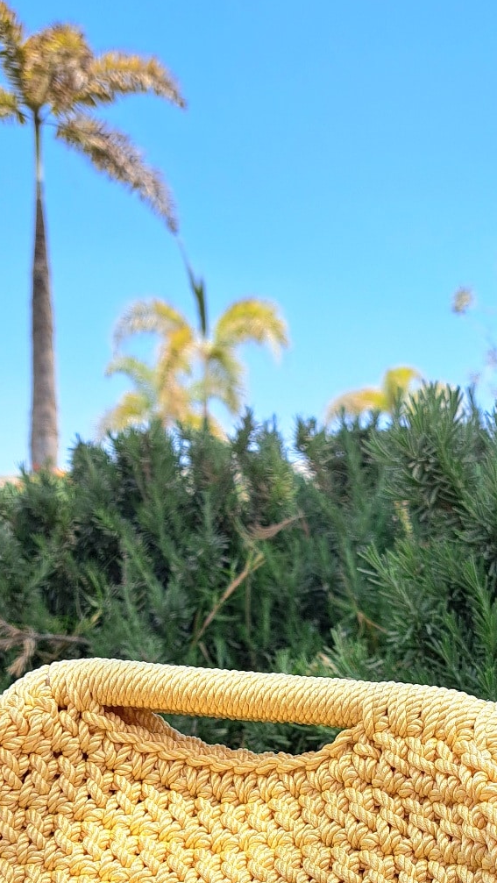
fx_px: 1124
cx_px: 305
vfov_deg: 40.6
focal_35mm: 48
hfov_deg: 24.9
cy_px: 738
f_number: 1.8
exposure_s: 1/833
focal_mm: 5.23
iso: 50
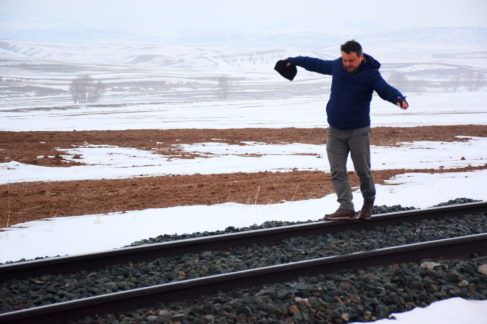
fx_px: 1522
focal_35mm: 112
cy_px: 162
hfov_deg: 18.2
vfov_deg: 12.2
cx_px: 244
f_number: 5
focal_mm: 75
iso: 560
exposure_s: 1/60
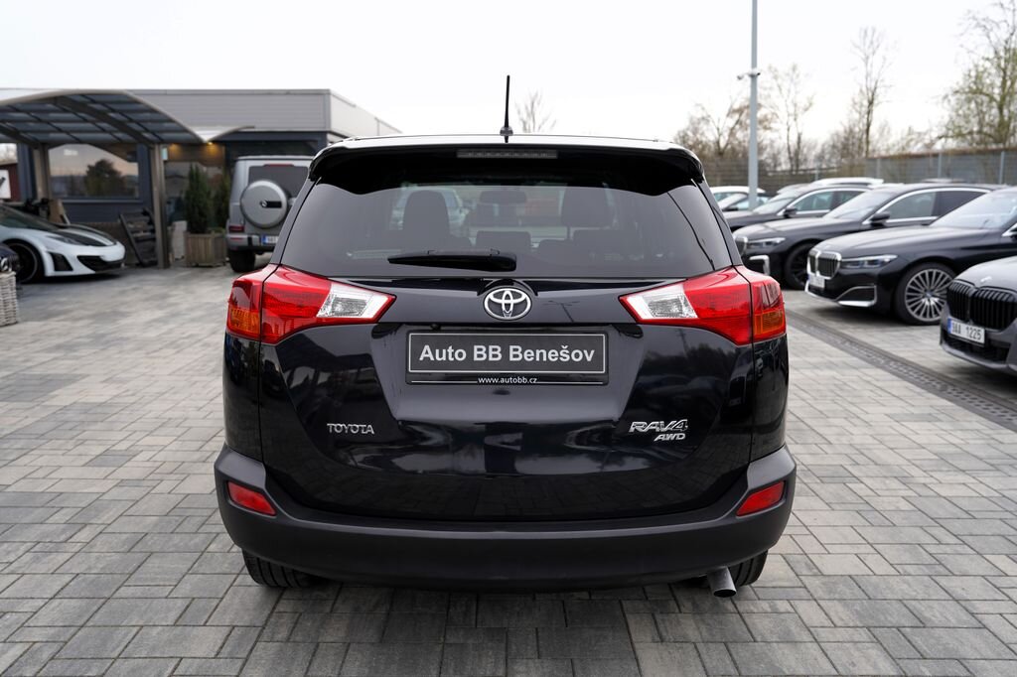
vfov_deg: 42.3
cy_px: 338
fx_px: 875
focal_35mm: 31
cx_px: 508
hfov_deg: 60.3
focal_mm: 31
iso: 100
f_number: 4
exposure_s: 1/80
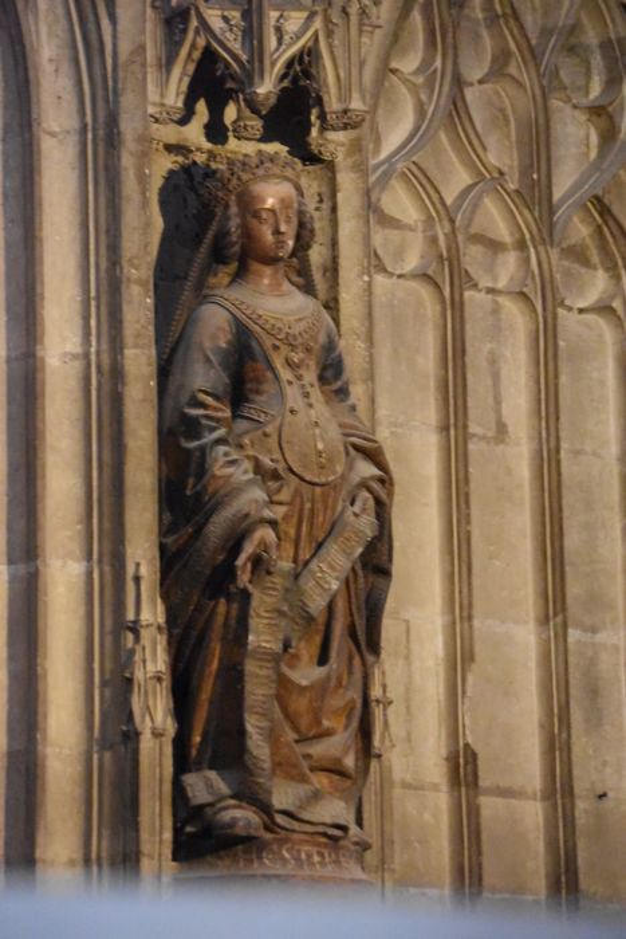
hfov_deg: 9.6
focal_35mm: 142
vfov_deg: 14.4
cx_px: 313
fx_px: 3715
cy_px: 470
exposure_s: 1/40
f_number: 4.5
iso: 12800
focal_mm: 95
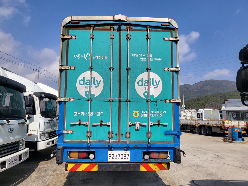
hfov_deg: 67.3
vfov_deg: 53.1
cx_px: 124
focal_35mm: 26
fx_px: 186
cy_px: 93
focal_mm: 4.25
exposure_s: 1/3427
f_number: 1.8
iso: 50
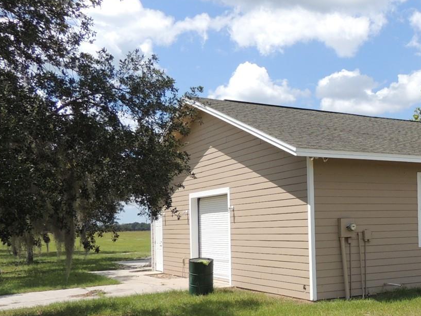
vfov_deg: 30.5
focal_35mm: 47
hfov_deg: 37.1
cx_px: 400
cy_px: 222
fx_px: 572
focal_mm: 4.3
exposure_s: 1/1600
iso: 100
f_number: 3
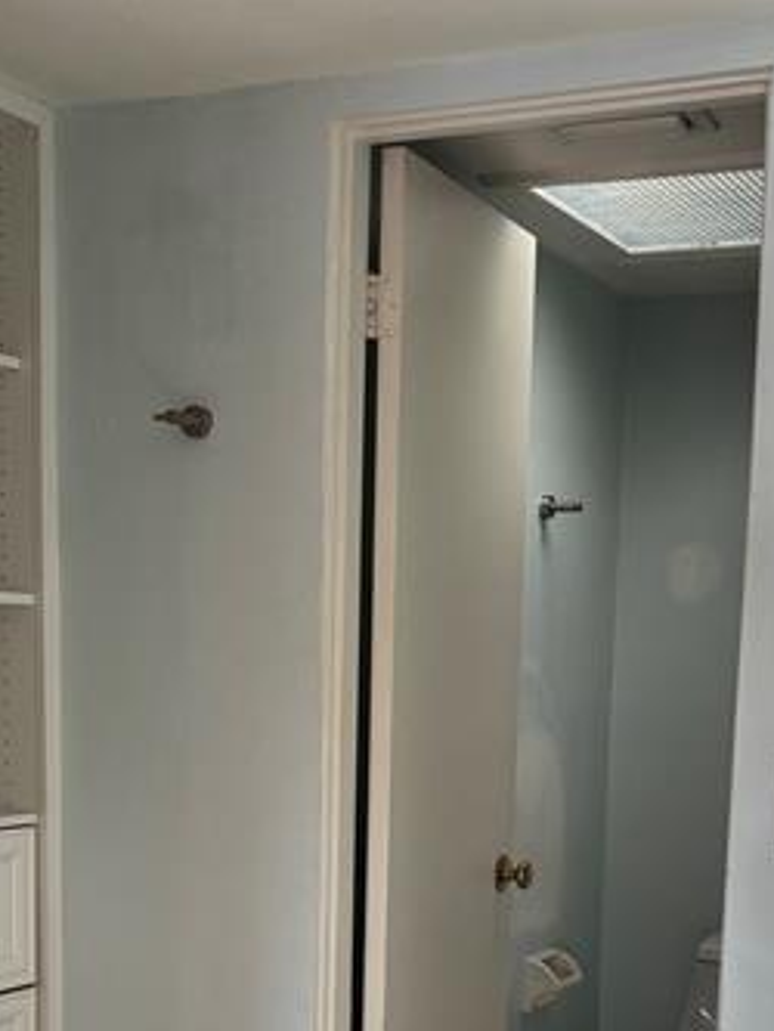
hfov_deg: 24.4
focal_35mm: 60
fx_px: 1788
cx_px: 443
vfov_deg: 31.0
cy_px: 889
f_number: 1.6
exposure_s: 1/120
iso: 80
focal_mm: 5.96
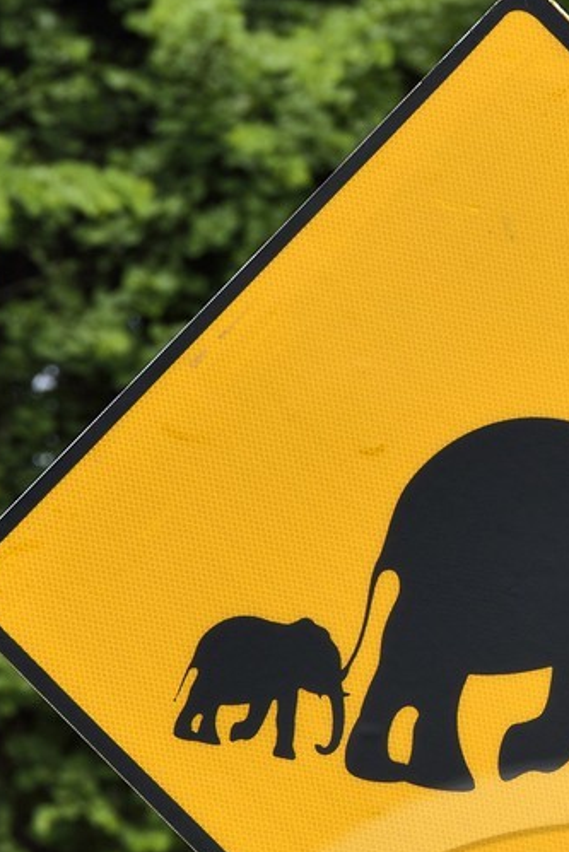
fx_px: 14427
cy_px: 1296
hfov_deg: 2.3
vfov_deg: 3.4
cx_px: 615
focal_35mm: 609
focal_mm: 190
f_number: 11
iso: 400
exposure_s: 1/320
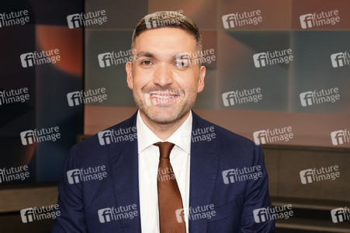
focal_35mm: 37
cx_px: 175
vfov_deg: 35.9
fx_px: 359
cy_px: 116
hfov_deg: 51.9
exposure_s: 1/160
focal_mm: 37
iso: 2000
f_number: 5
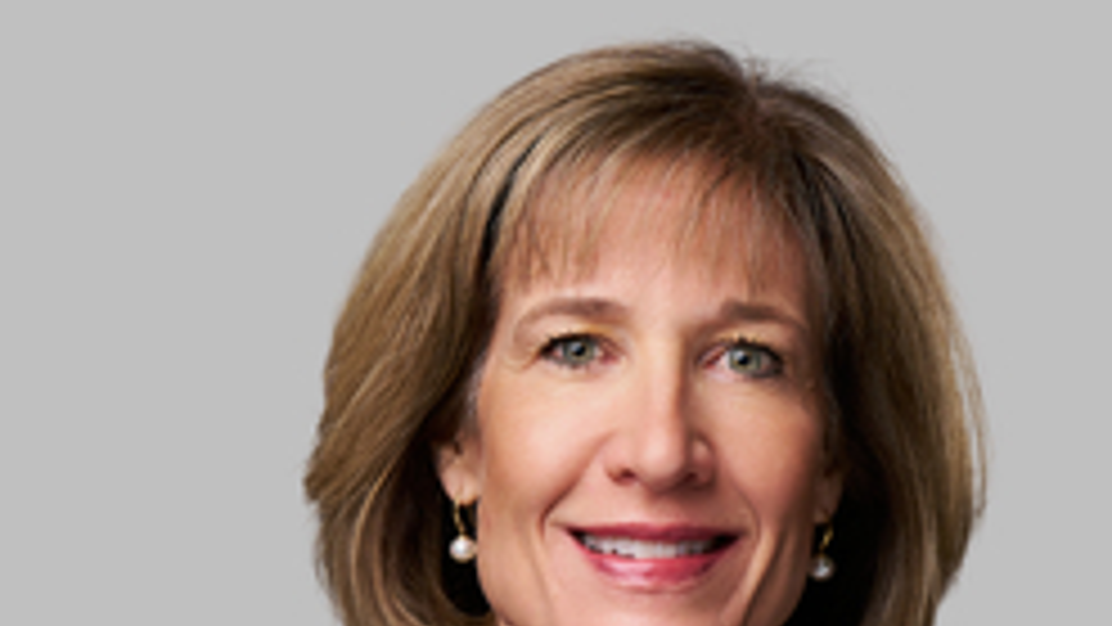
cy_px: 590
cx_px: 689
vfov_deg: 5.6
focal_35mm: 218
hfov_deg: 9.9
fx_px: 6429
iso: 200
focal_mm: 107
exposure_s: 1/125
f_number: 5.6
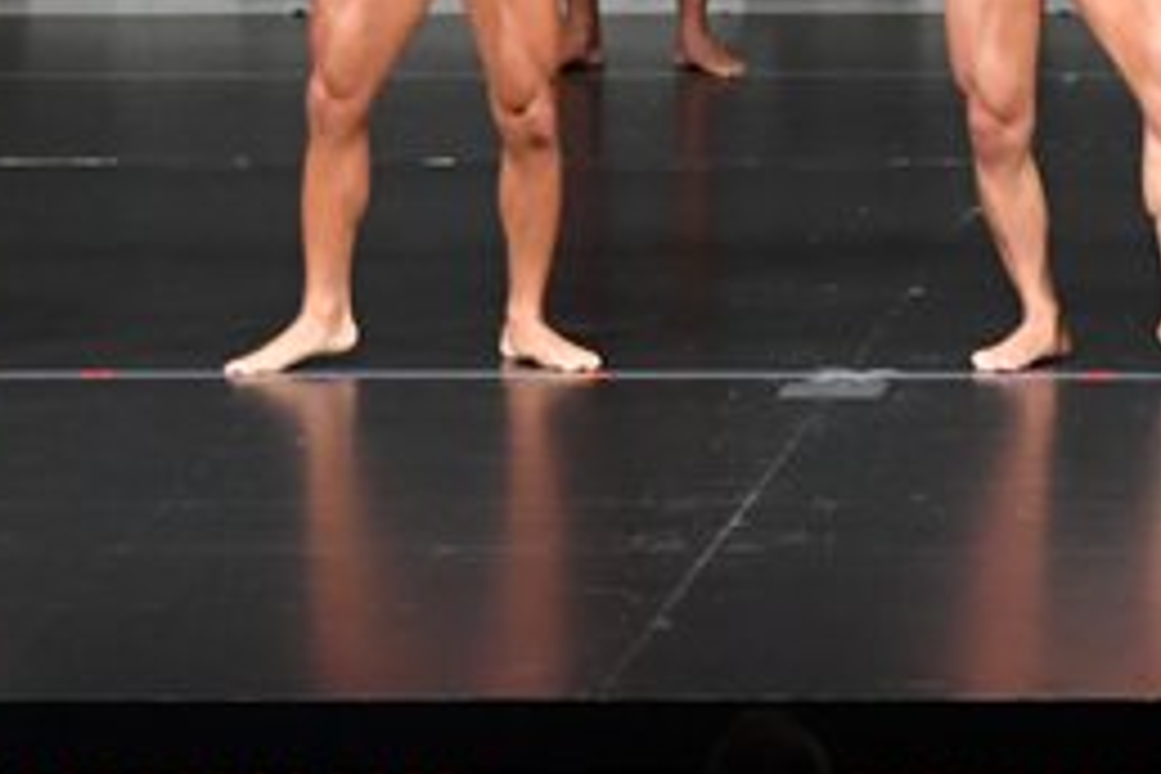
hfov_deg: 4.4
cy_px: -180
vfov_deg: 2.9
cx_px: 961
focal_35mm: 471
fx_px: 15189
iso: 4000
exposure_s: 1/400
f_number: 5.6
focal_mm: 105
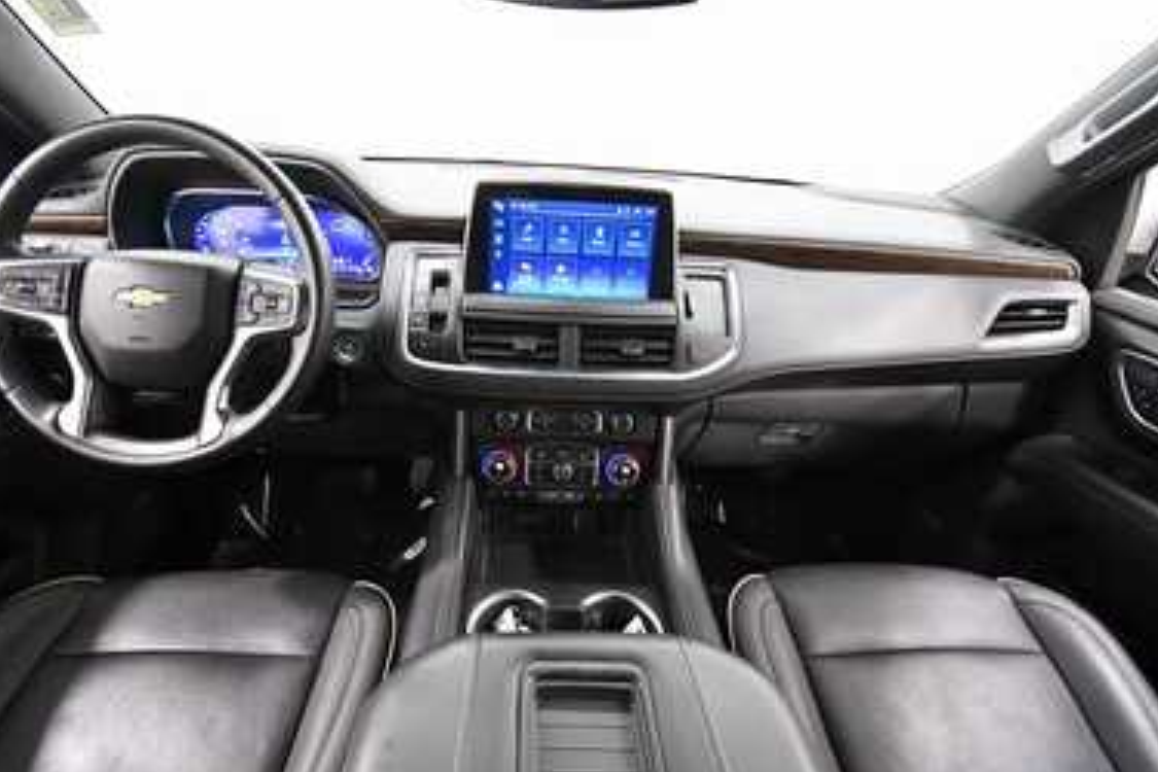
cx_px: 553
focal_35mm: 16
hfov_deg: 96.7
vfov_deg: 73.7
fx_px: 515
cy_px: 378
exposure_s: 1/60
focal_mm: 10
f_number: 4.5
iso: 3600
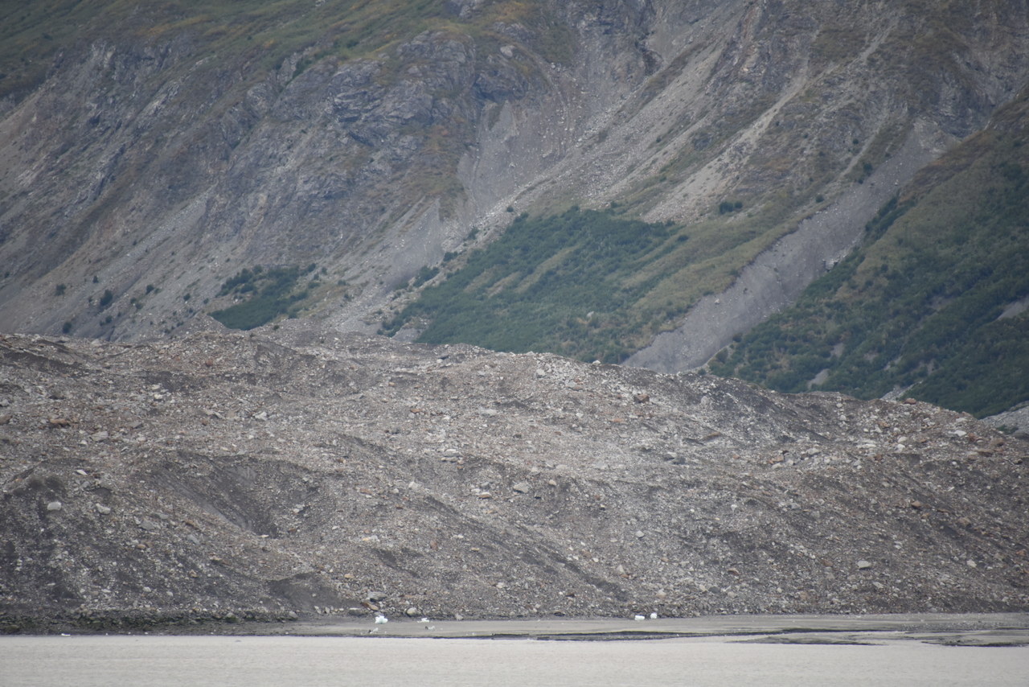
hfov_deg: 6.9
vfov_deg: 4.6
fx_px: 8576
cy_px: 344
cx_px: 514
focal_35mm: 300
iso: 900
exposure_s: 1/640
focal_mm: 300
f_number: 5.6
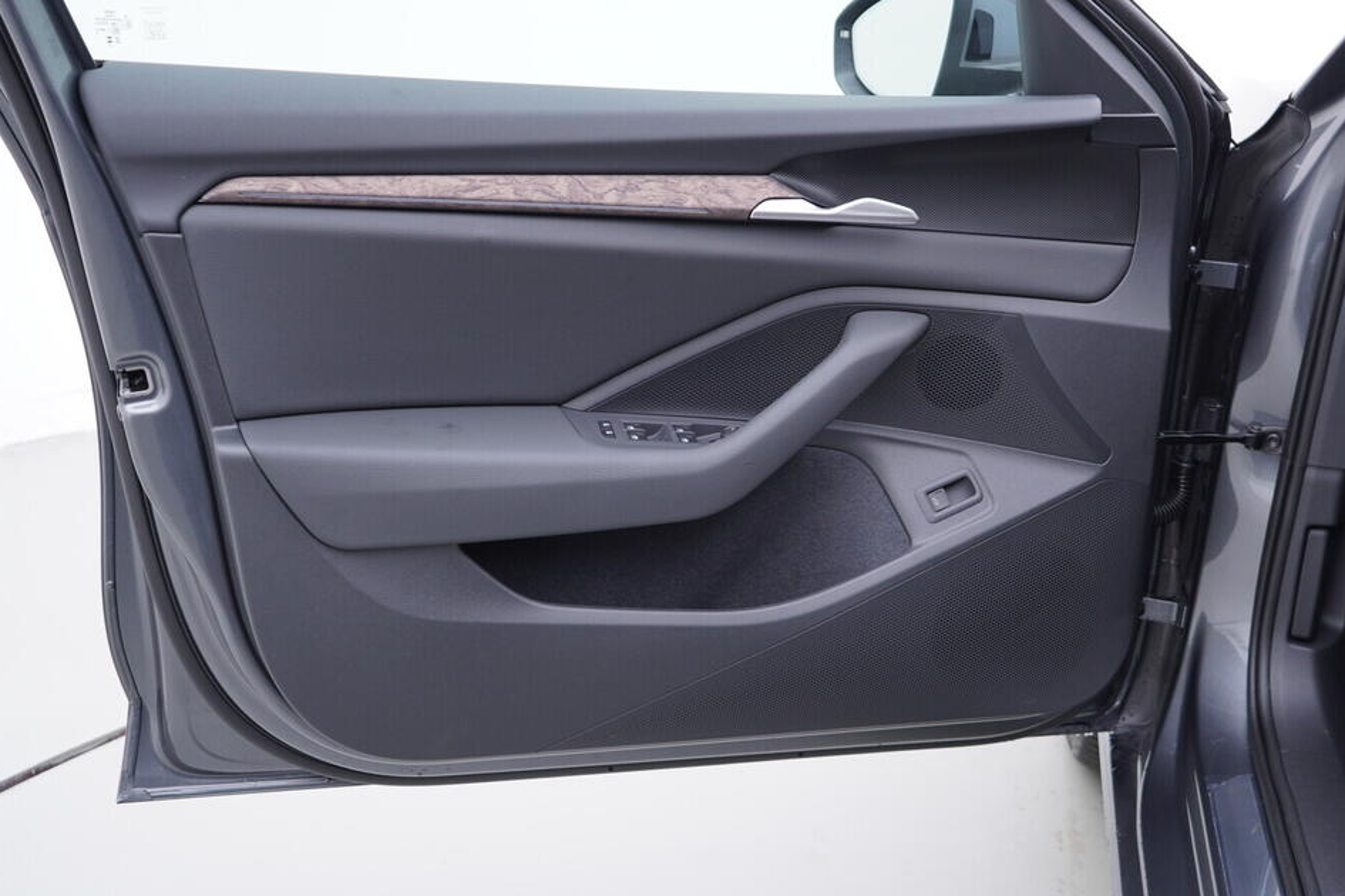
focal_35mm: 39
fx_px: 1457
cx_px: 675
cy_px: 429
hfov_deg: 49.6
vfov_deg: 34.2
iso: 125
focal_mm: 24
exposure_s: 1/40
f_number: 2.8
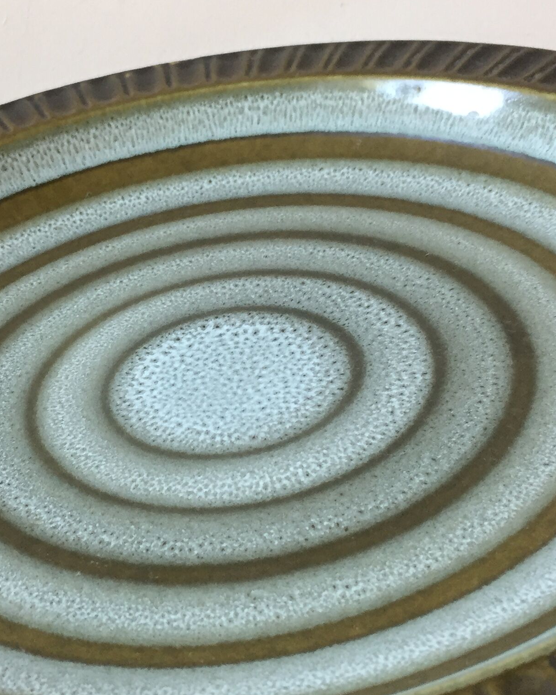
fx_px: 1255
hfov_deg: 25.0
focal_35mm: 61
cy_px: 380
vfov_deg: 30.9
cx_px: 241
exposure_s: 1/33
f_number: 2.2
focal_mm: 4.15
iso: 125
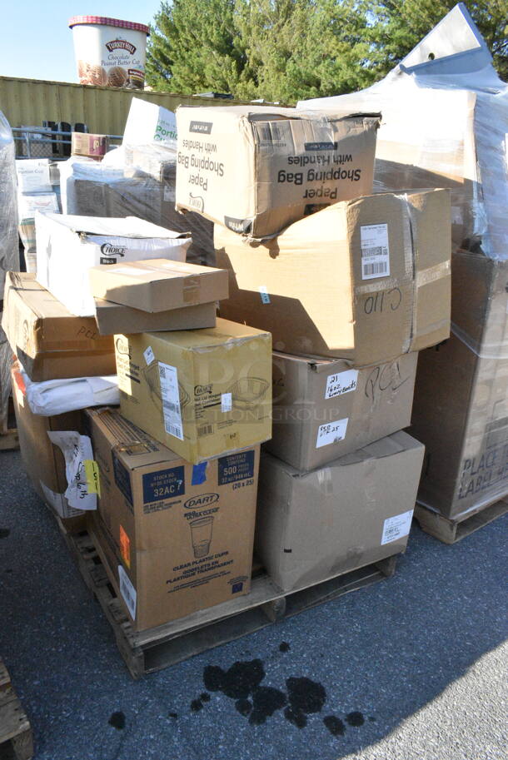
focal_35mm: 27
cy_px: 380
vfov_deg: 67.3
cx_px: 254
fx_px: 571
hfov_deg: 48.0
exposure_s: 1/1250
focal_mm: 18
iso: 6400
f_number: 18
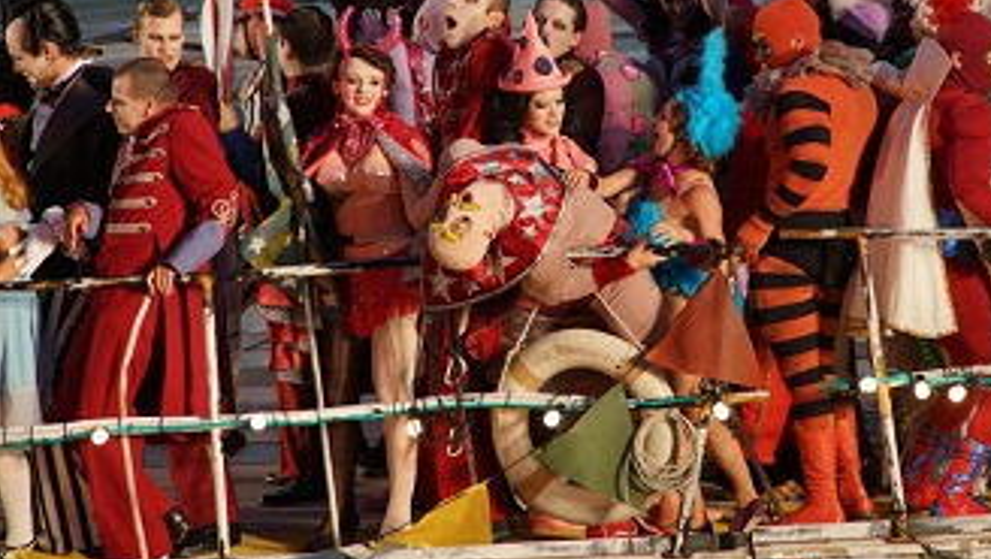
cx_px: 601
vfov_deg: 4.8
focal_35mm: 255
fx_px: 6705
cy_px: 175
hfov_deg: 8.5
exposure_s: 1/400
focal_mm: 200
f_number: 5.6
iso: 800
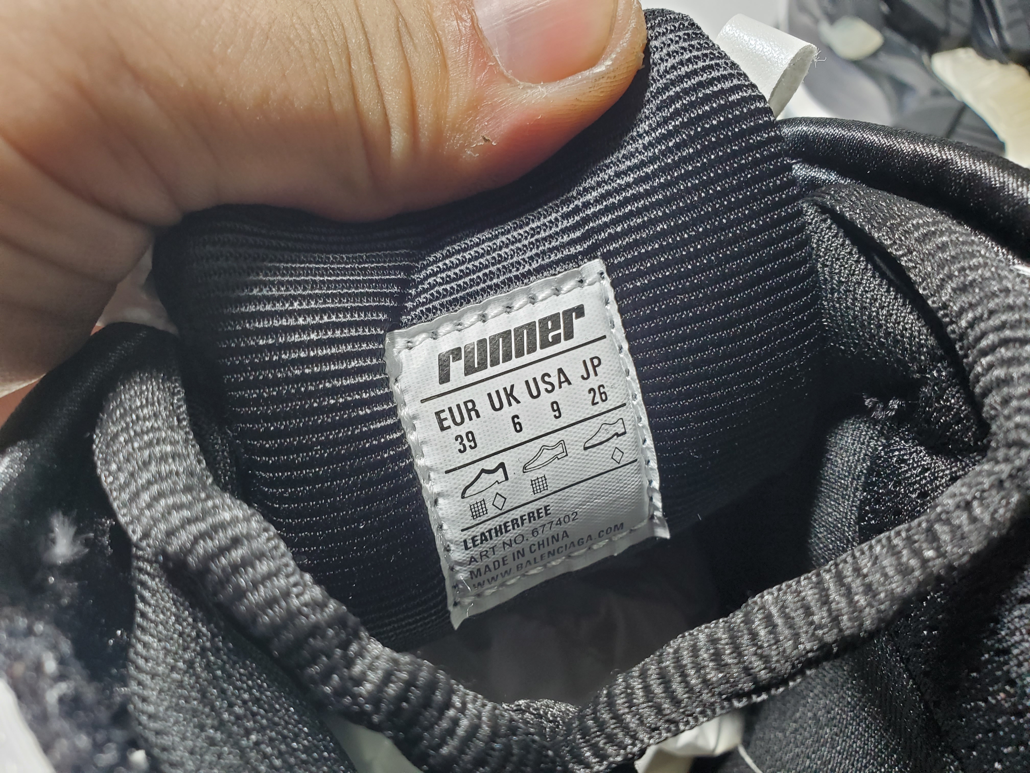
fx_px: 774
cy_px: 386
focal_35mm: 26
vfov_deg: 53.1
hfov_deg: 67.3
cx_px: 515
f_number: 2.4
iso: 125
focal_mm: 4.3
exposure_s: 1/100
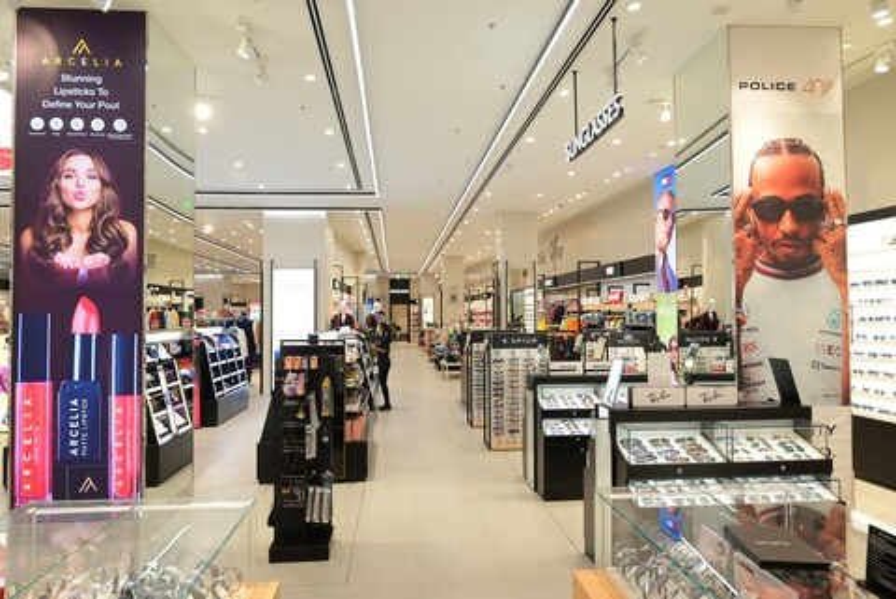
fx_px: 598
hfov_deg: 73.7
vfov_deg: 53.2
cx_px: 448
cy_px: 300
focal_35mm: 24
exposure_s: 1/200
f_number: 6.3
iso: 1600
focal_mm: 24
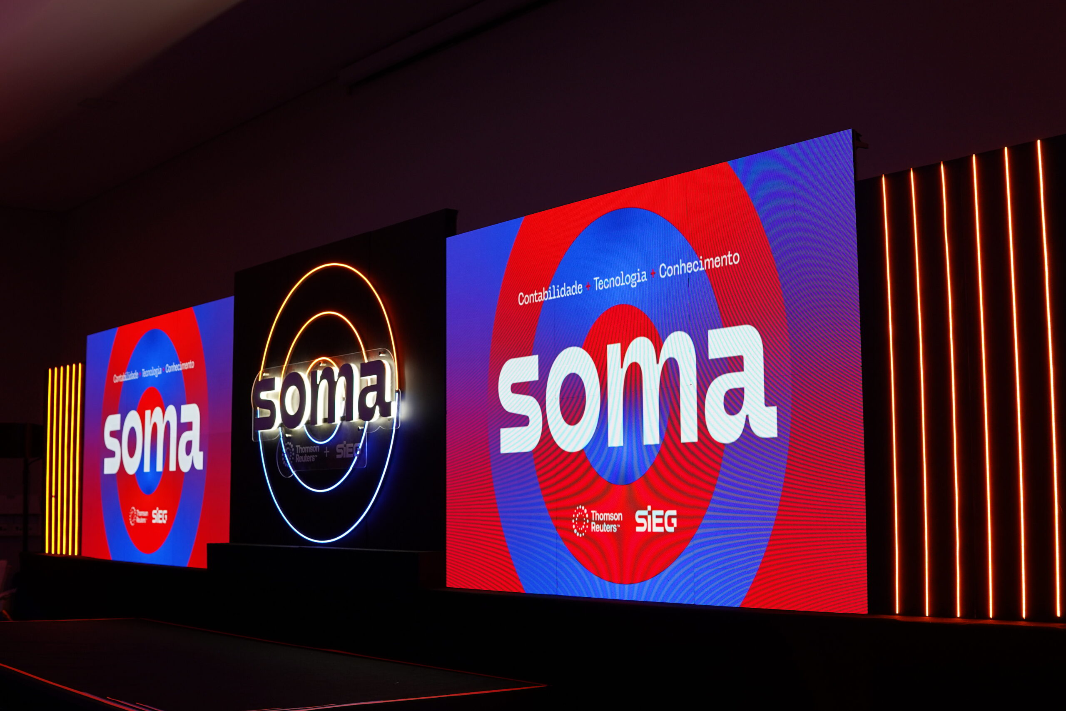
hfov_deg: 43.6
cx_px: 533
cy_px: 356
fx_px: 1332
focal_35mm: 45
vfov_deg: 29.9
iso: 200
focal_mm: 30
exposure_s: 1/60
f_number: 4
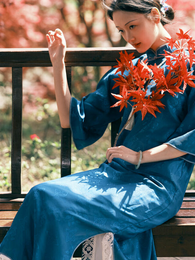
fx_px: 1067
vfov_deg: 13.9
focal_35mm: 142
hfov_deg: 10.4
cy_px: 129
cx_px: 97
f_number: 3.2
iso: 100
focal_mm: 110
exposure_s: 1/125
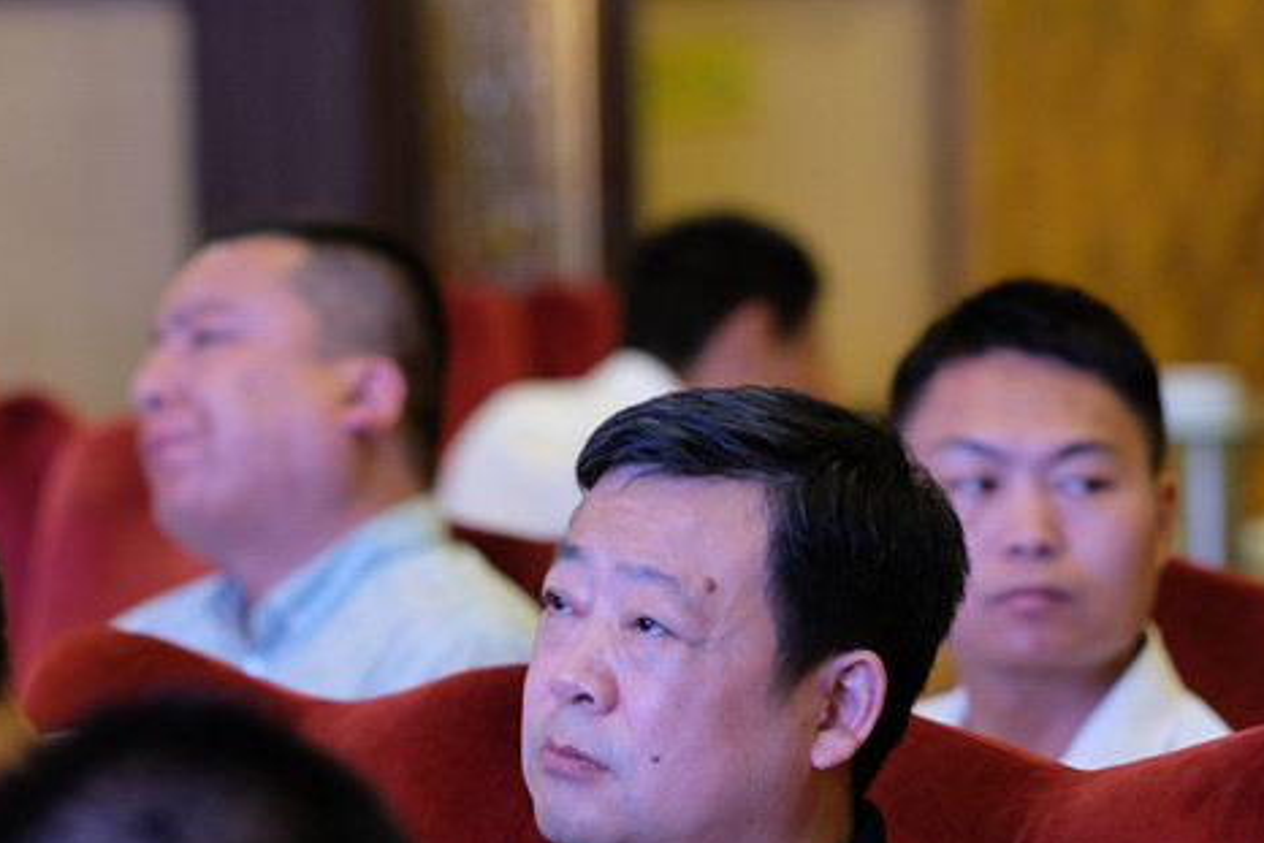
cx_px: 618
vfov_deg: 5.6
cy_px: 648
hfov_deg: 8.4
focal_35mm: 246
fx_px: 8640
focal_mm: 90
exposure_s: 1/100
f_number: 2
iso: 800
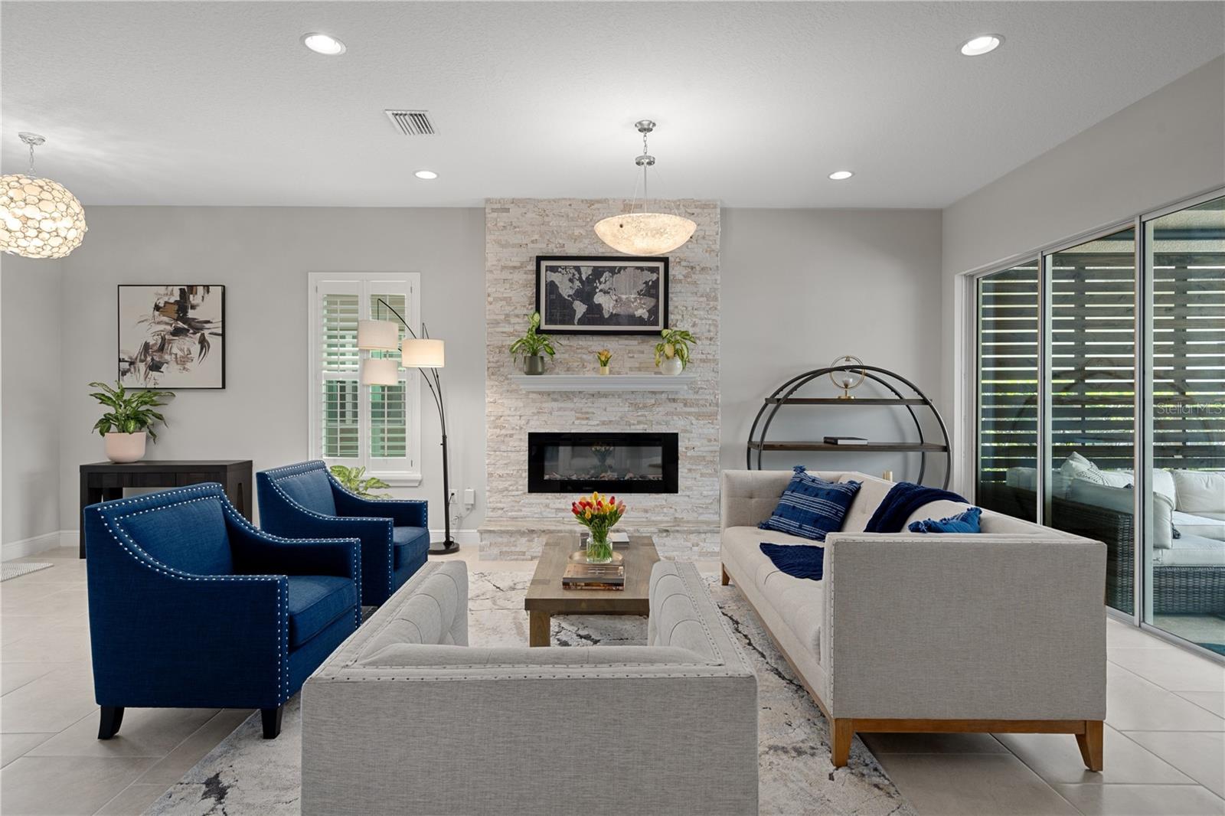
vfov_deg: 67.4
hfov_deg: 90.0
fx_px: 612
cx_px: 612
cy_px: 408
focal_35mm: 18
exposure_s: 1/3
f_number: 9
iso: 320
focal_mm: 18
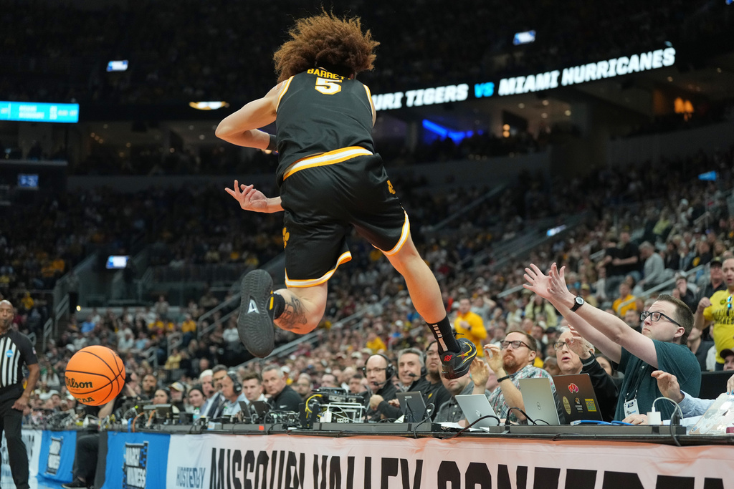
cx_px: 367
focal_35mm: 70
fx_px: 1427
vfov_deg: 19.5
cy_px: 244
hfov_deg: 28.8
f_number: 2.8
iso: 3200
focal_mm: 70
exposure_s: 1/2500
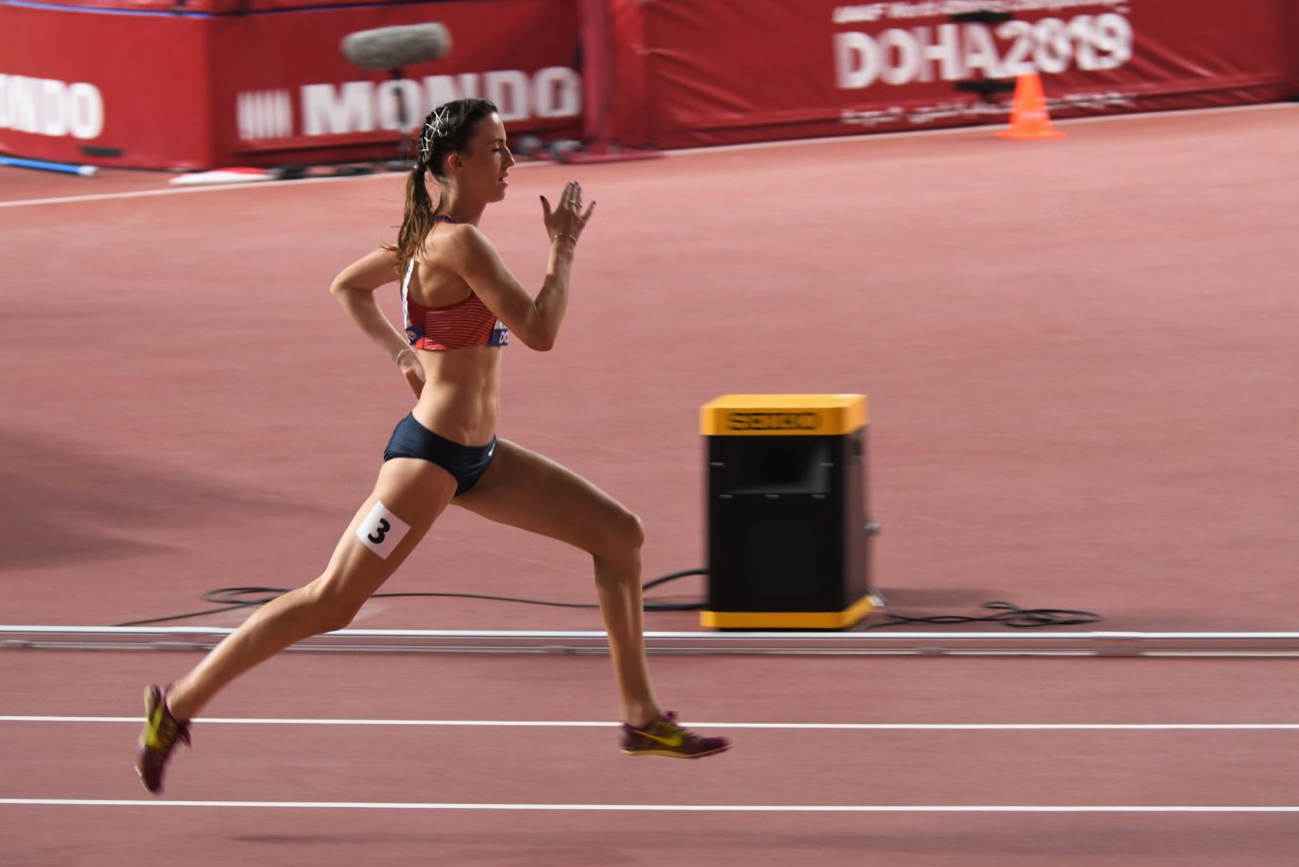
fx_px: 7326
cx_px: 649
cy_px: 434
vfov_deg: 6.8
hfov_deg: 10.1
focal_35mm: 203
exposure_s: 1/250
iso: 1250
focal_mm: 135
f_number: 5
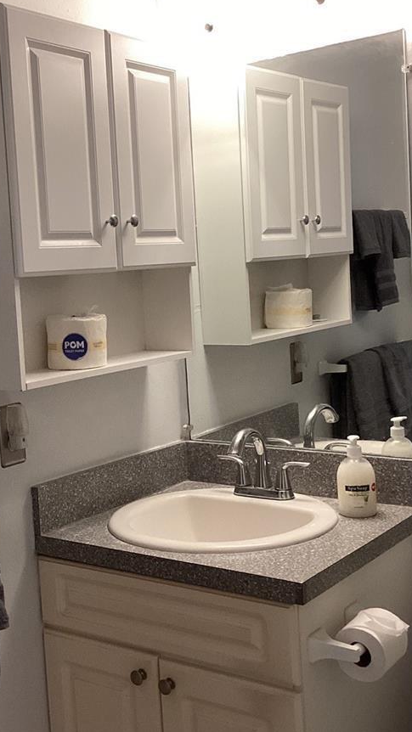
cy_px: 335
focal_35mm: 47
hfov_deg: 25.3
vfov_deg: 43.7
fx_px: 913
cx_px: 138
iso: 100
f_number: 2.4
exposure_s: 1/60
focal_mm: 3.3
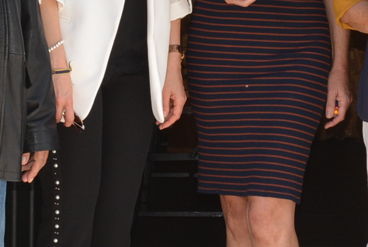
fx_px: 1637
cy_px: -41
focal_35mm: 160
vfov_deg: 8.5
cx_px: 317
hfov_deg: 12.7
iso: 400
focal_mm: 22
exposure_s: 1/200
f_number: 8
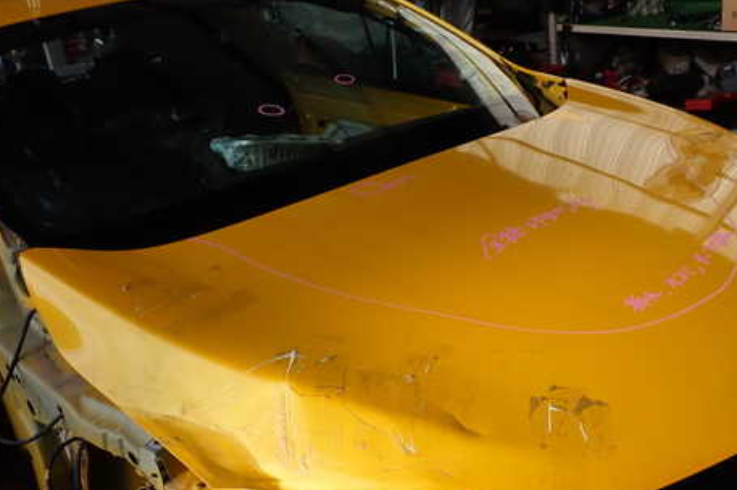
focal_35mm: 41
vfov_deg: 32.4
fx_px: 839
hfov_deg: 46.9
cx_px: 473
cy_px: 309
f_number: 3.2
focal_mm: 5.4
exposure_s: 1/500
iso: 100
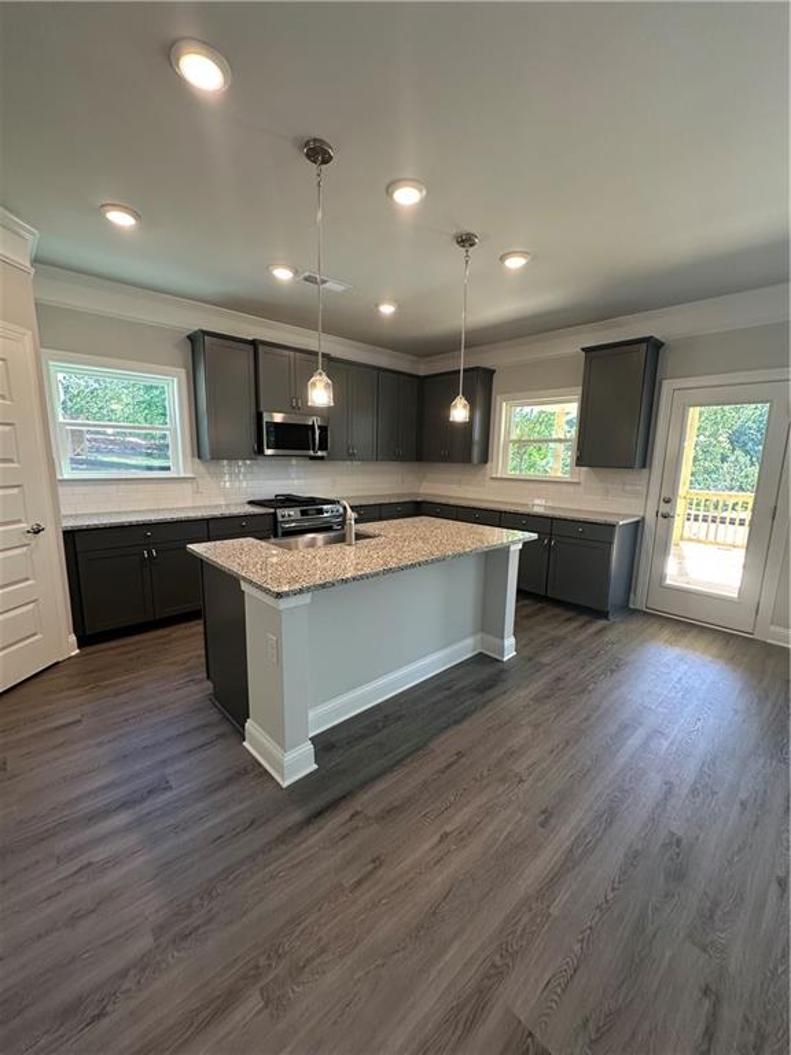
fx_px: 427
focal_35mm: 14
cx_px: 396
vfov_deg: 102.1
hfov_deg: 85.7
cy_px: 528
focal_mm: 2.22
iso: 200
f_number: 2.2
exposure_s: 1/120
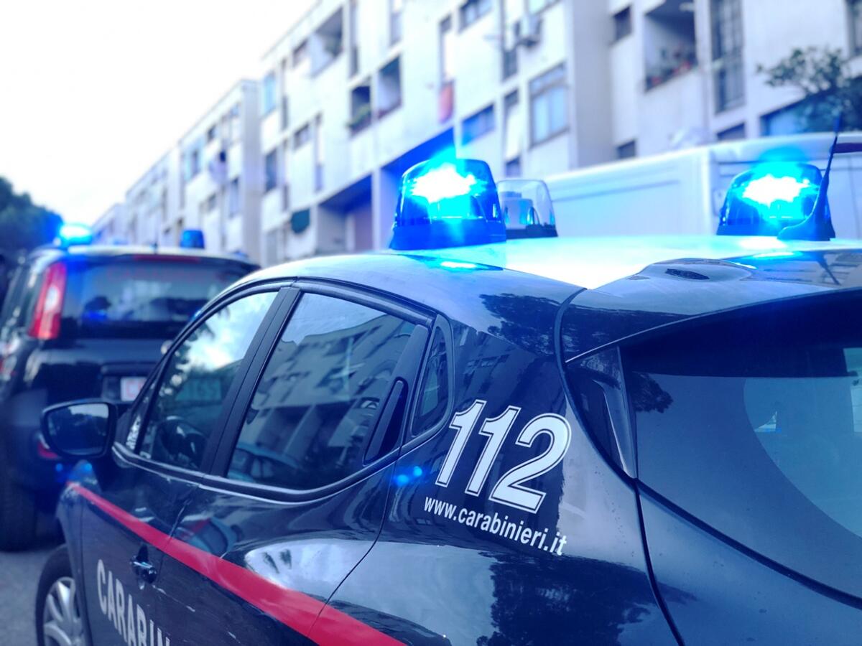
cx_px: 431
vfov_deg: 28.0
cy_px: 323
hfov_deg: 36.8
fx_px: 1295
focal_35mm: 52
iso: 160
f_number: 2.4
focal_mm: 6
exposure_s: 1/24
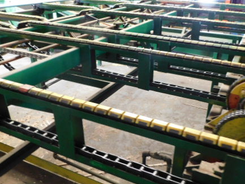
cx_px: 145
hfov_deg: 53.6
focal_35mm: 34
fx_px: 241
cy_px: 100
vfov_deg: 41.8
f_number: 3
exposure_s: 1/8
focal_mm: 4
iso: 450
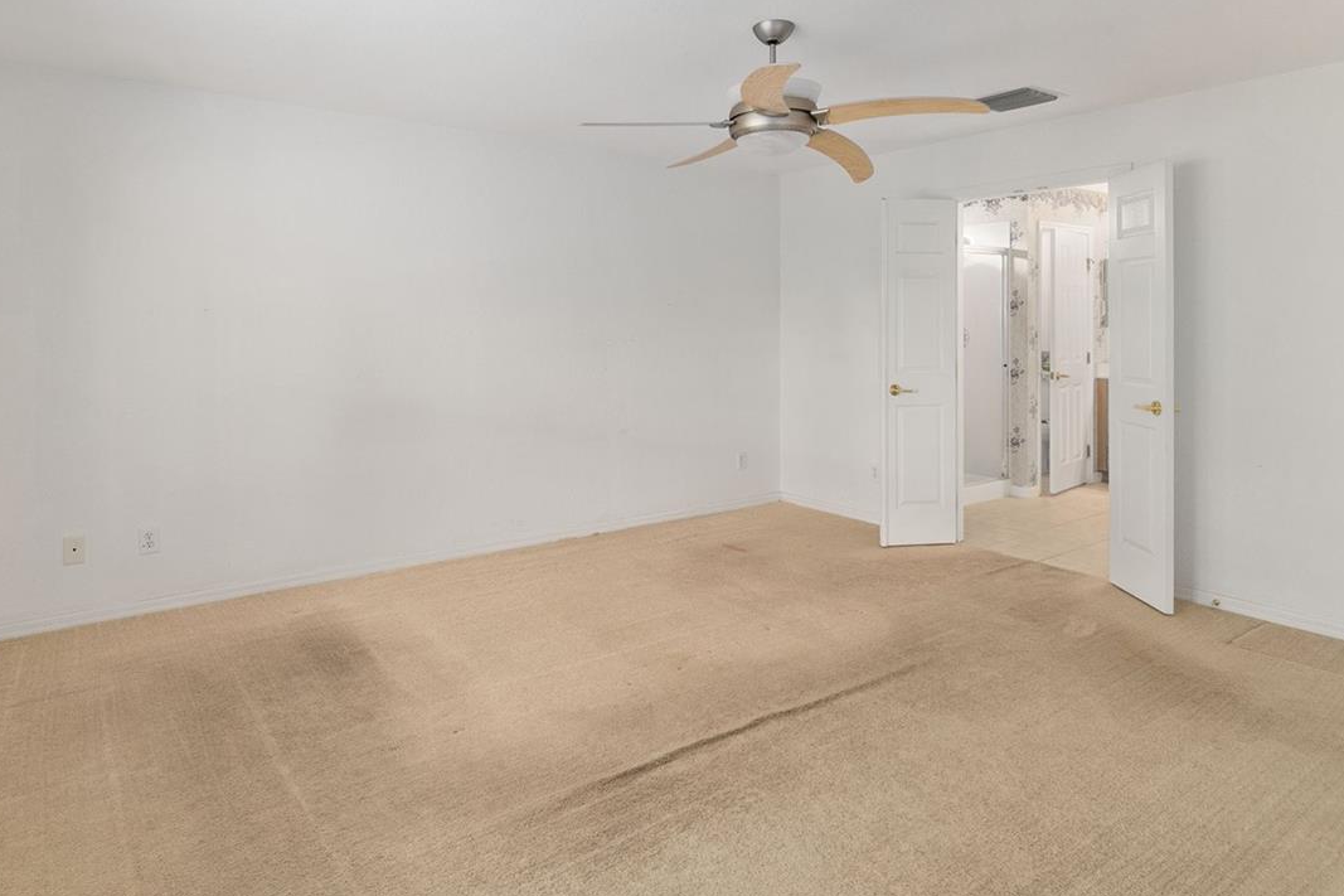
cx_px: 607
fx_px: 784
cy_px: 324
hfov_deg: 81.0
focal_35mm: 21
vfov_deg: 58.6
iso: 500
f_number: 8
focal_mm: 14
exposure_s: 1/4
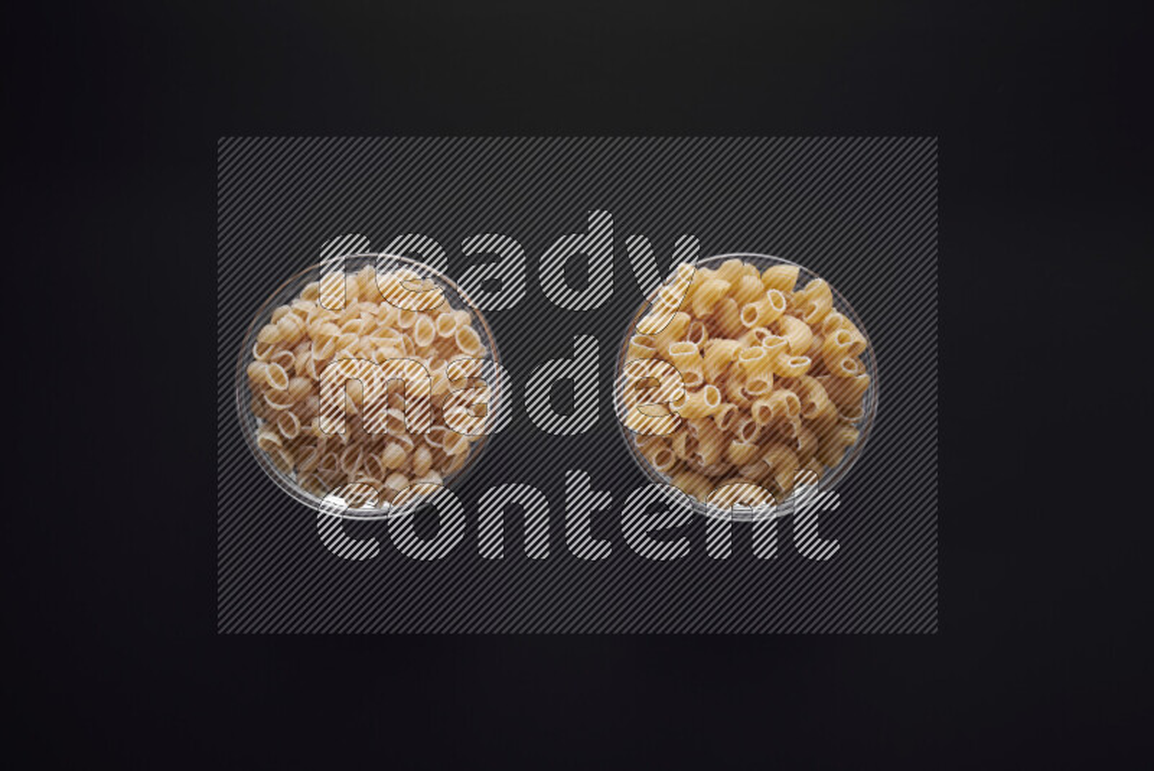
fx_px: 1603
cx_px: 577
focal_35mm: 50
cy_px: 386
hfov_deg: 39.6
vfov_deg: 27.0
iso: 100
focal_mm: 50
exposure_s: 1/100
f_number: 8
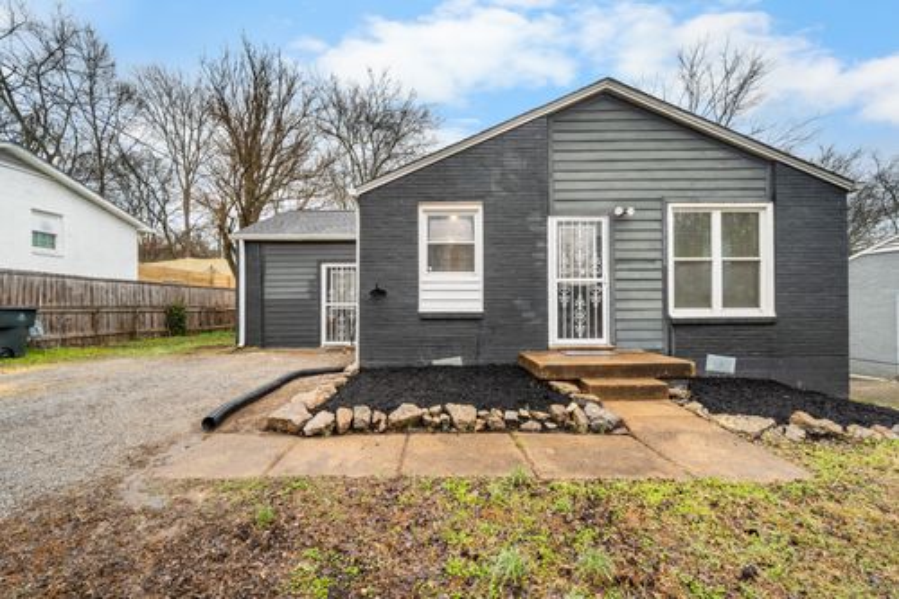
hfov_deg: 100.4
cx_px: 450
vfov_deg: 77.3
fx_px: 374
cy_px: 300
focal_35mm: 15
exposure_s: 1/3
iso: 100
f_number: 9
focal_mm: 10
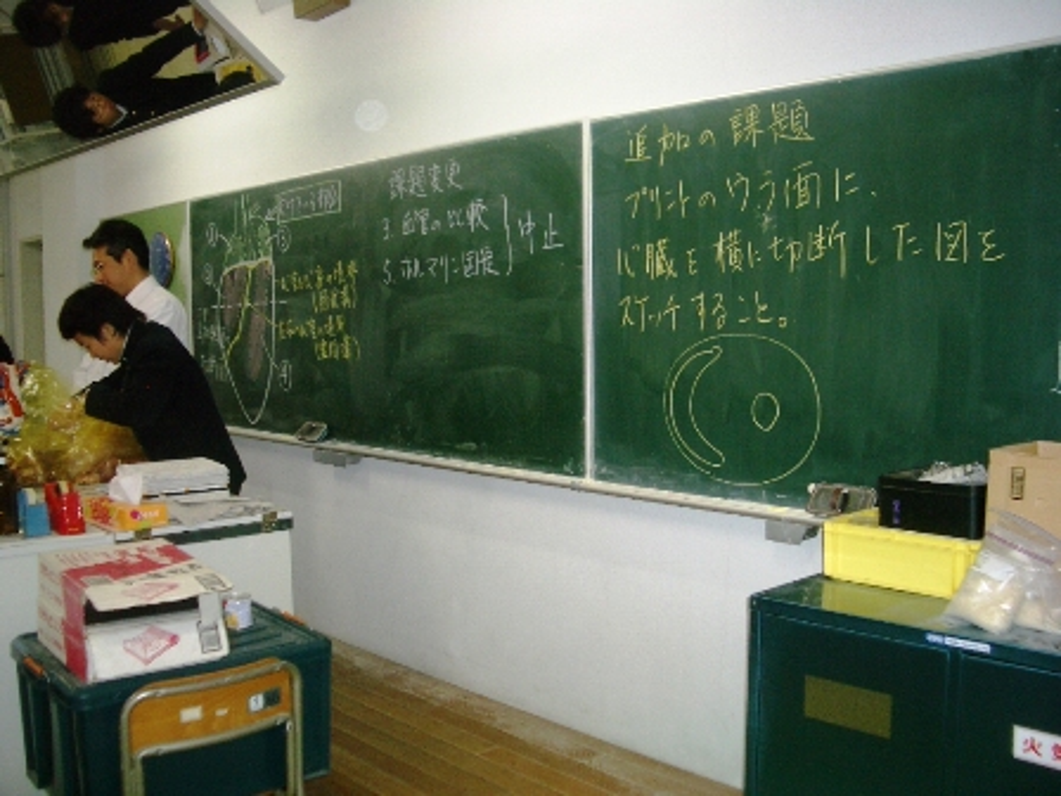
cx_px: 530
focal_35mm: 35
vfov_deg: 40.7
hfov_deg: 52.6
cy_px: 398
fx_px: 1073
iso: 100
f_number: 2.6
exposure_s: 1/60
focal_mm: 5.8
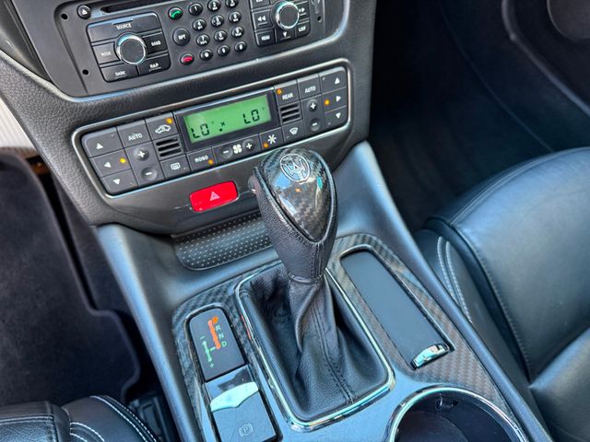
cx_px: 295
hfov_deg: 71.6
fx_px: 409
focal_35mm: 24
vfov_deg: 56.8
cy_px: 221
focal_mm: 6.76
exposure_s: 1/50
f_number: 1.78
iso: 320
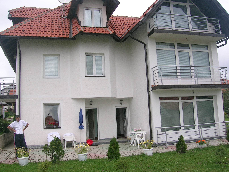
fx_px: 232
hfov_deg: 52.6
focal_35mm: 35
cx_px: 114
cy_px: 86
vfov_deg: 40.7
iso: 50
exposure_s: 1/239
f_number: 4.8
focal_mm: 5.4
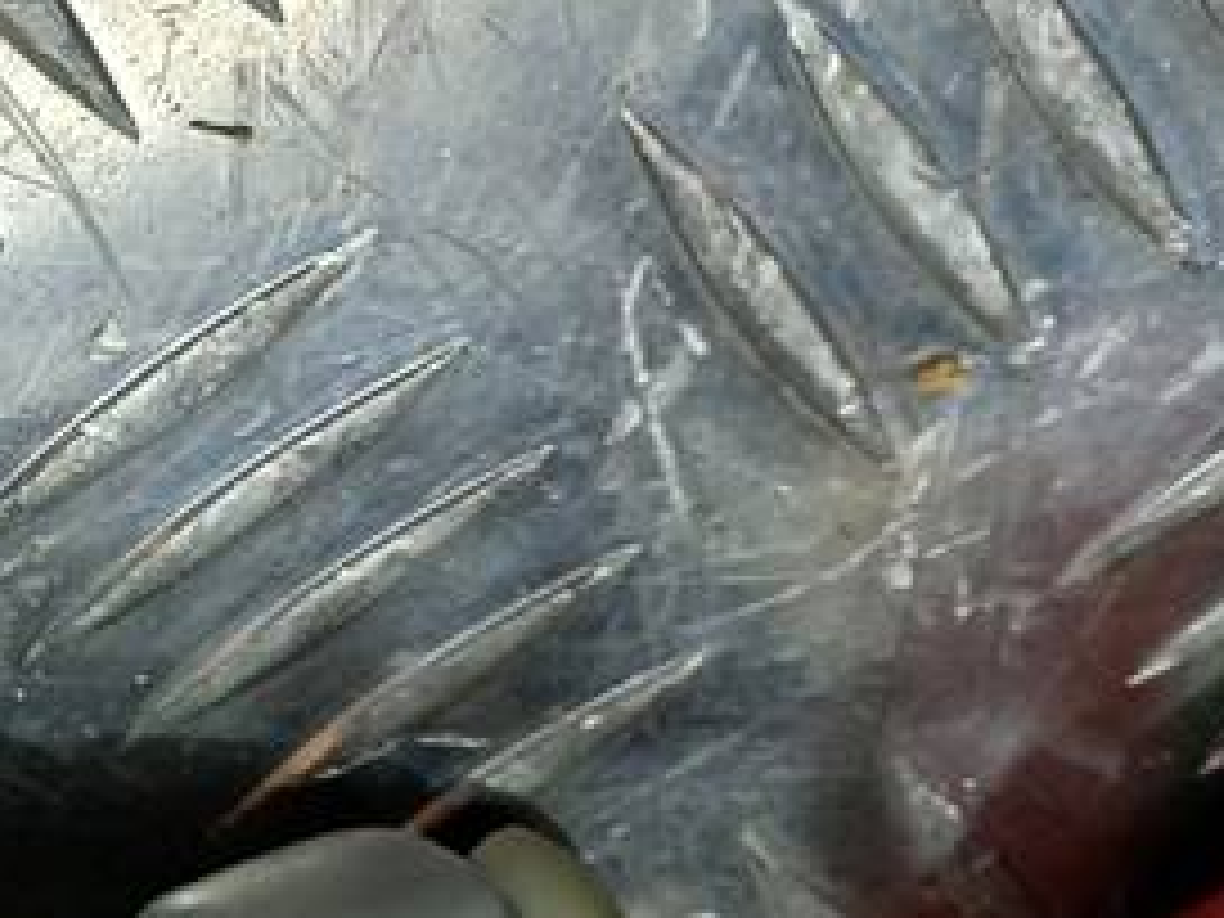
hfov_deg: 18.3
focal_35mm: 94
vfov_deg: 15.6
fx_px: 3324
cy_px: 774
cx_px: -666
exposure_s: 1/100
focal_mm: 4.6
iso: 40
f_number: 1.8
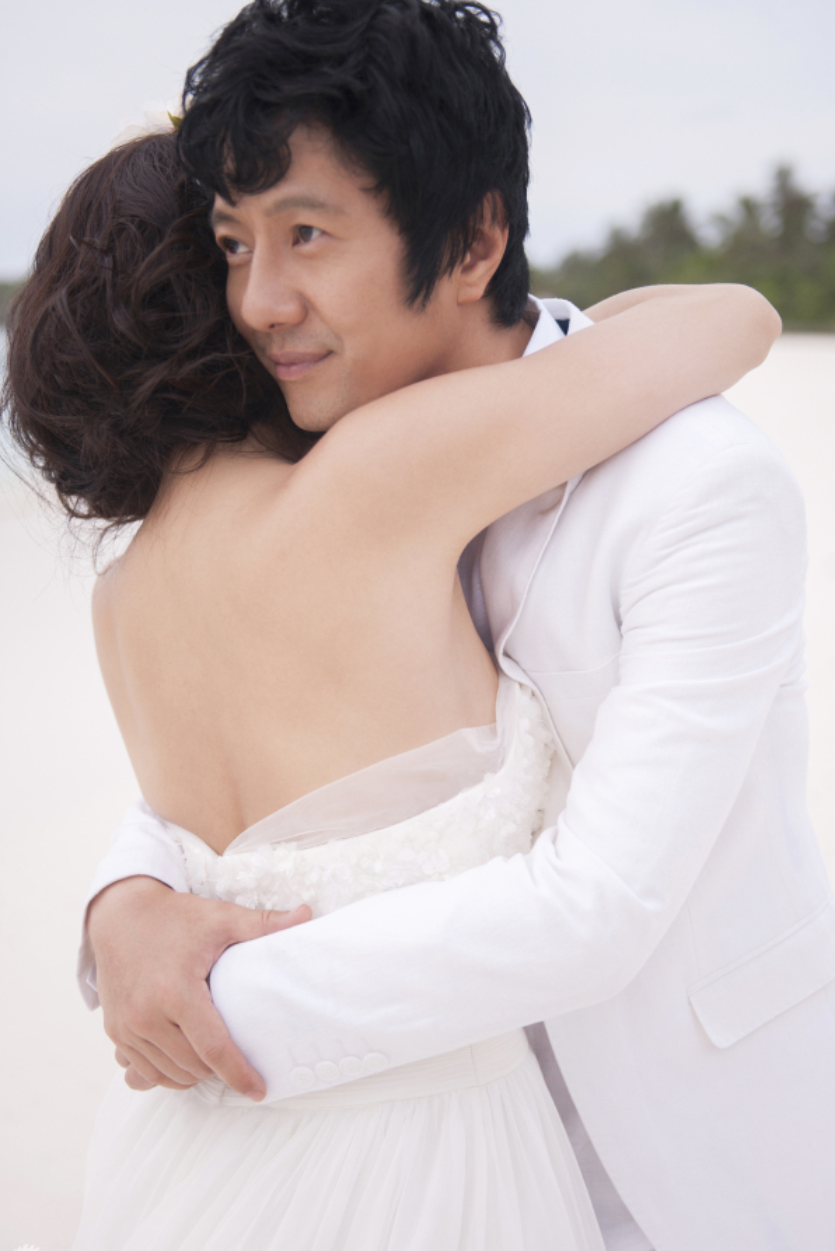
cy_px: 628
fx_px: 1773
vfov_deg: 38.9
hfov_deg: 26.5
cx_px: 435
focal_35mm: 51
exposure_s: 1/160
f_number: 2.8
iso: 320
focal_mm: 48
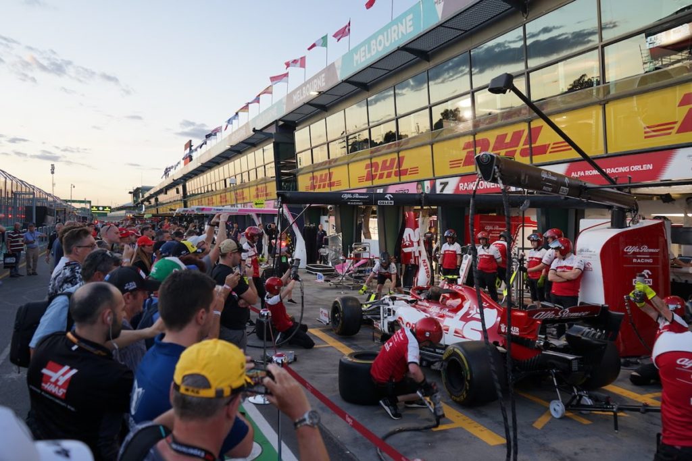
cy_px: 230
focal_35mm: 28
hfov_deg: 65.5
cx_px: 346
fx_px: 538
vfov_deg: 46.4
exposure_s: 1/60
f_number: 4
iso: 125
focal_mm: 28
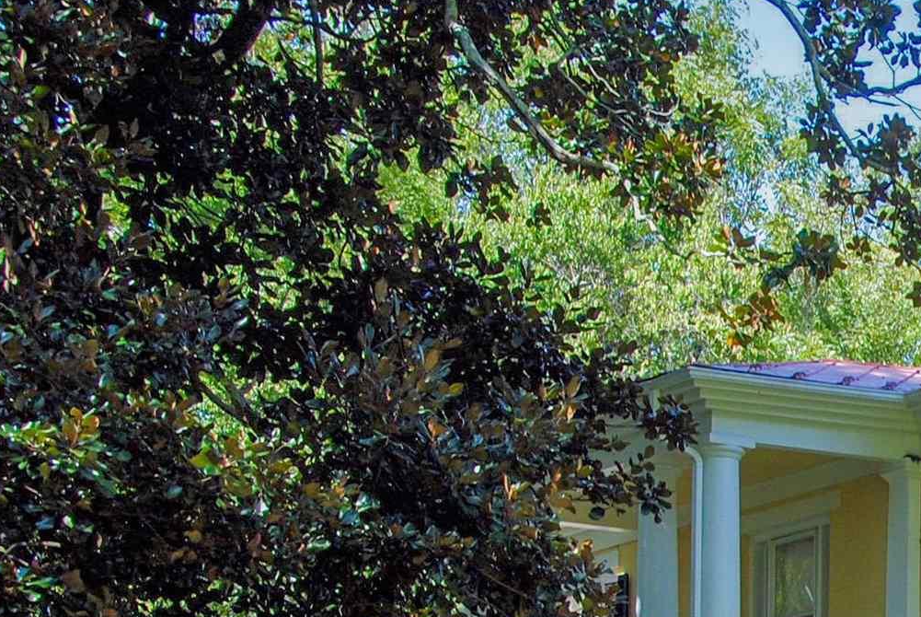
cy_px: 628
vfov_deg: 10.2
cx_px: 1154
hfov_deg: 14.7
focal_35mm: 134
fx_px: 3420
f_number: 8
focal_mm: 29
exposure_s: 1/80
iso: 200
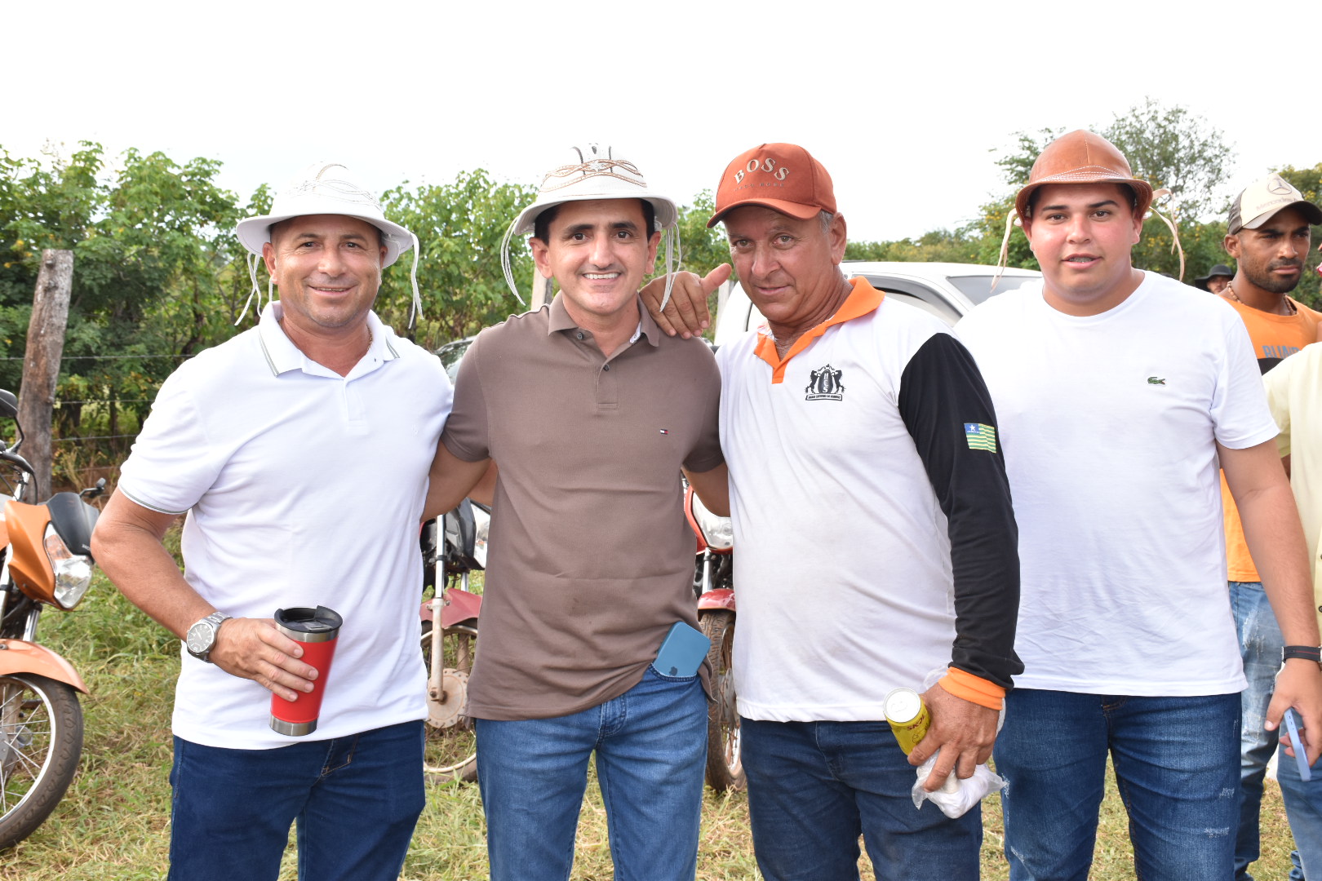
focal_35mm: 40
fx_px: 1487
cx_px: 661
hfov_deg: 47.9
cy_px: 440
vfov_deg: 33.0
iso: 400
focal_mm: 27
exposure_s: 1/100
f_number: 9
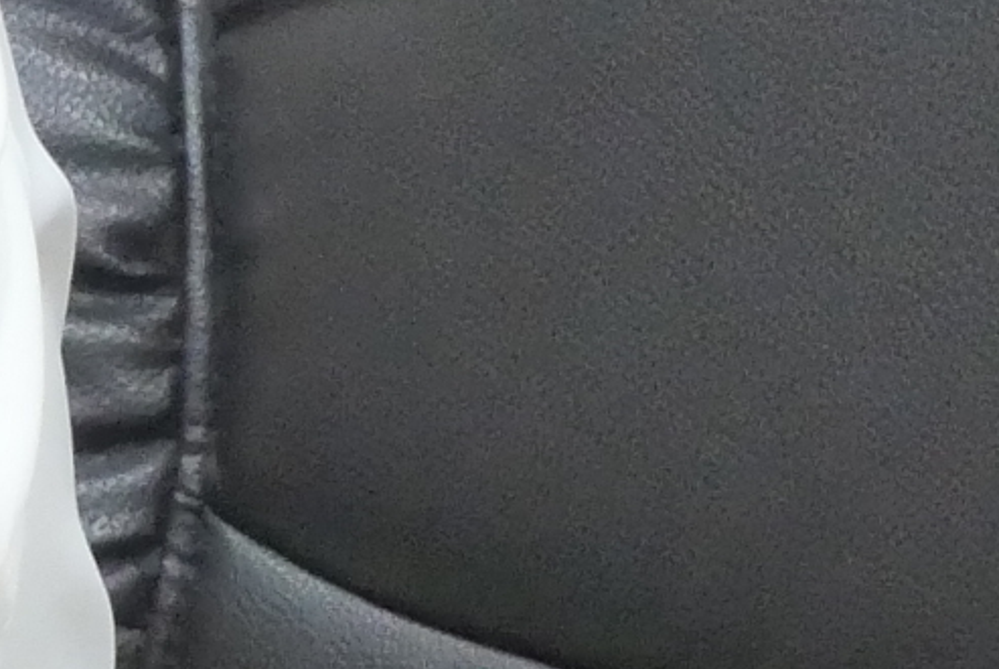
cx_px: -1876
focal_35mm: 587
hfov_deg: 3.4
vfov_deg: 2.3
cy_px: -489
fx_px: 16308
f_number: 5.4
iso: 3200
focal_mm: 38
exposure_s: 1/50
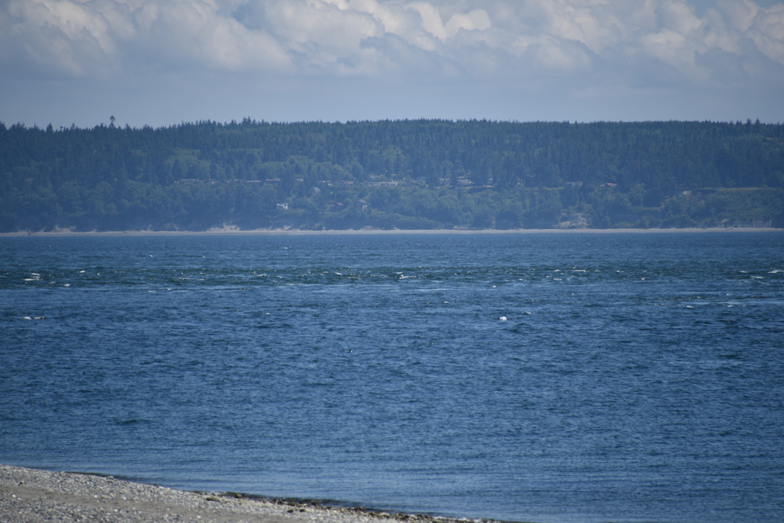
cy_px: 262
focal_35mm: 300
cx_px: 392
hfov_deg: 6.9
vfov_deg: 4.6
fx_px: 6534
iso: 100
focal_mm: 300
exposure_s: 1/640
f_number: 5.6
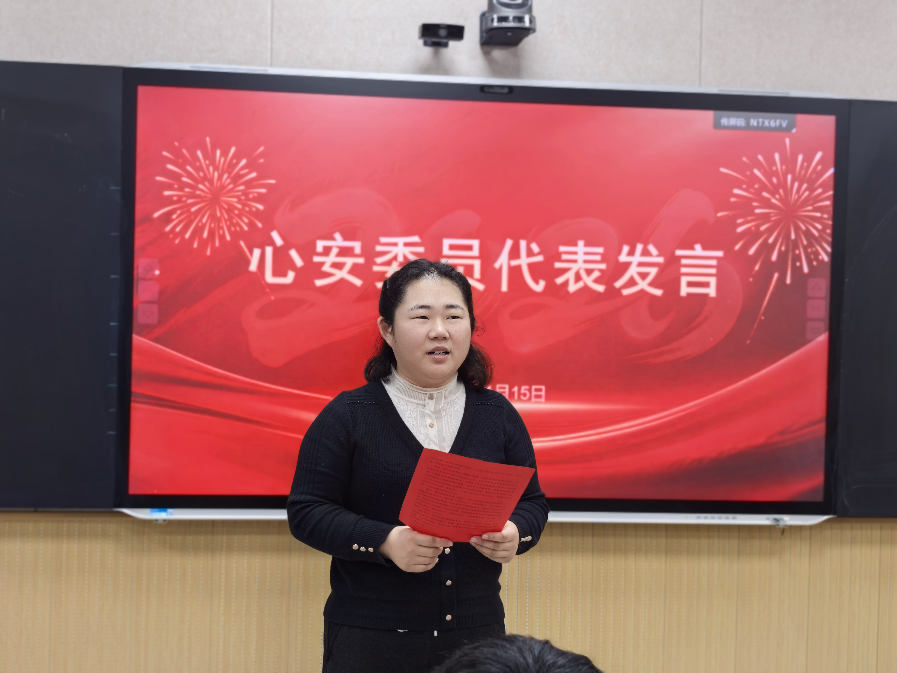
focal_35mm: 54
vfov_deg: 27.0
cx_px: 448
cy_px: 336
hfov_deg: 35.5
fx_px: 1399
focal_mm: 5.75
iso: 100
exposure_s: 1/100
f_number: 2
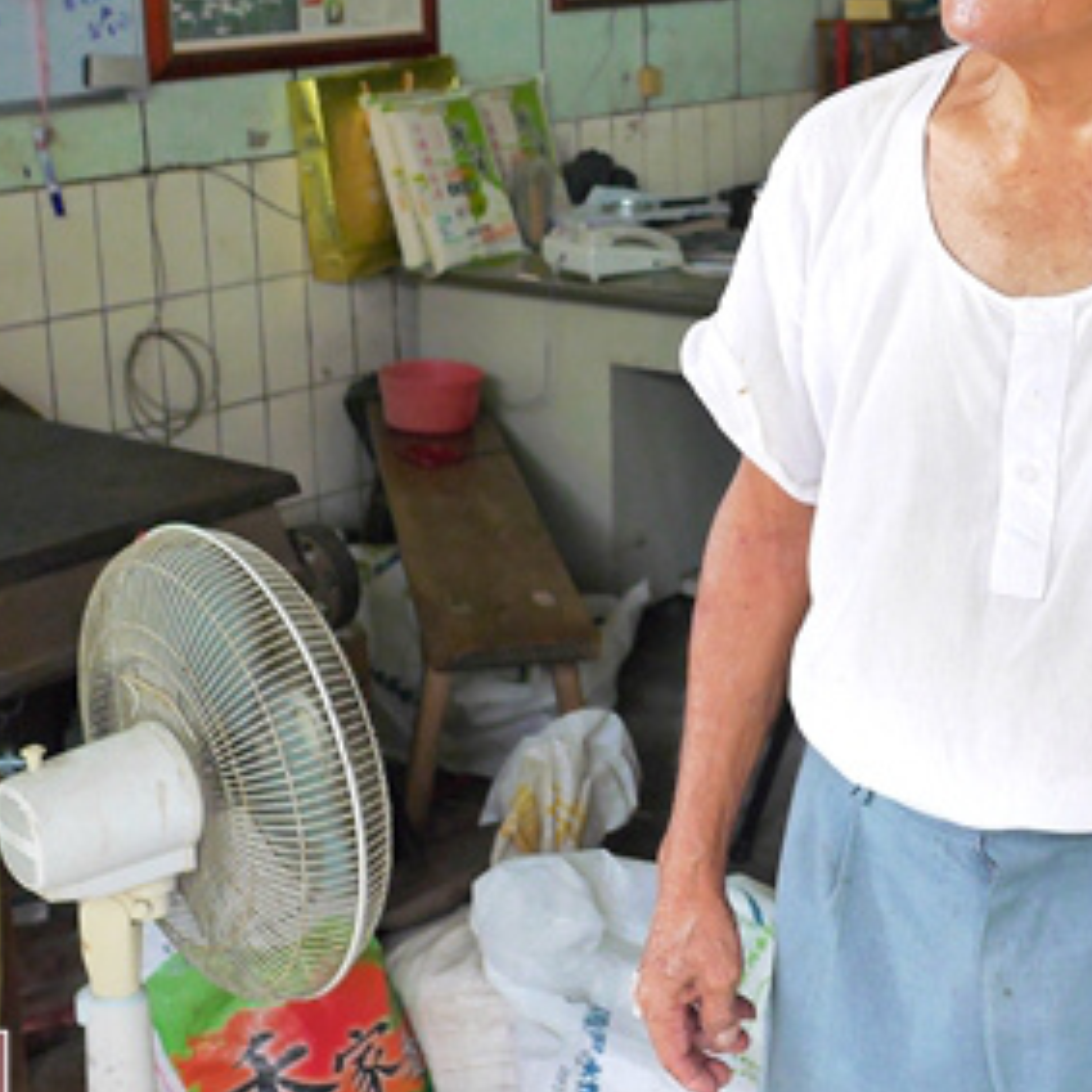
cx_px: 988
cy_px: 330
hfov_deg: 27.5
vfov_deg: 28.3
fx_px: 2141
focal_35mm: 60
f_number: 2.5
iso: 400
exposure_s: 1/250
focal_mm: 15
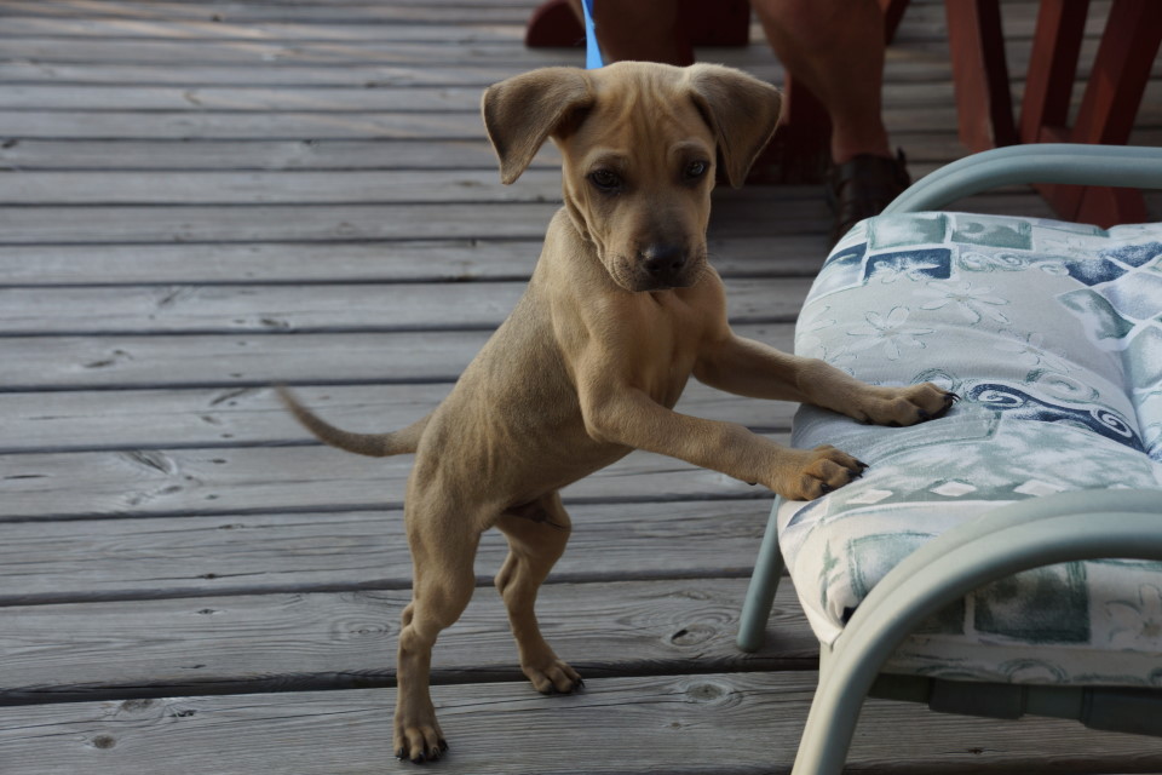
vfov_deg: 25.8
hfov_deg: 37.9
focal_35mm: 52
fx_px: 1694
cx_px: 581
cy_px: 388
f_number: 5.6
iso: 100
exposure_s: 1/100
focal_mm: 35
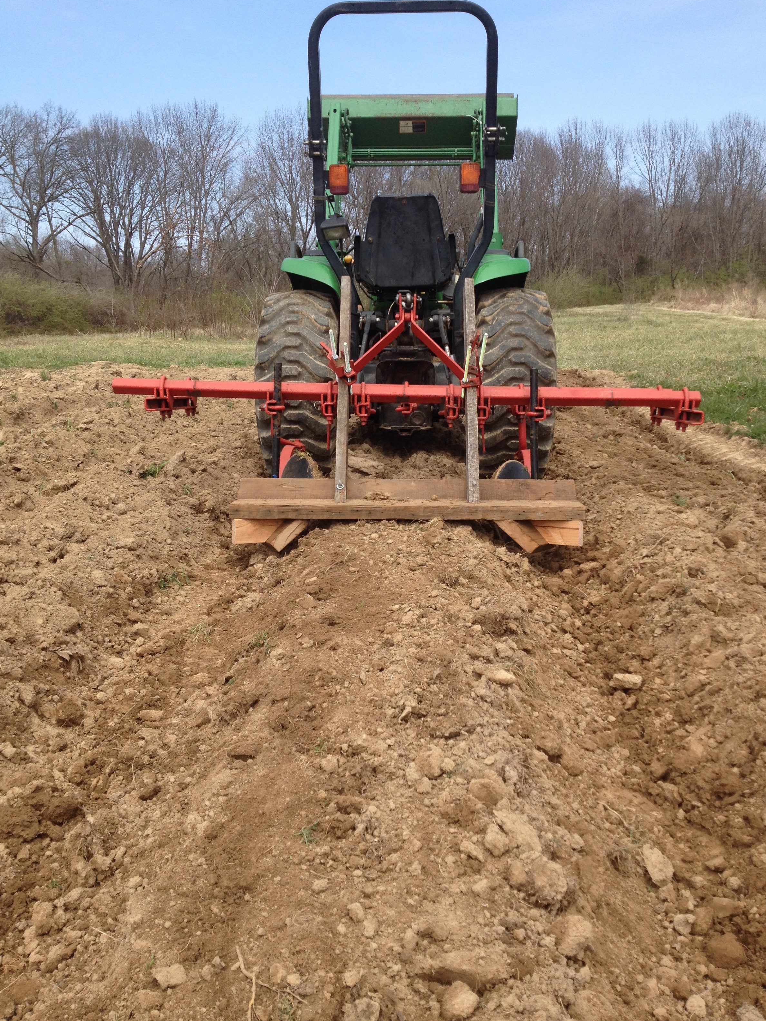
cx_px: 384
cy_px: 500
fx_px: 1062
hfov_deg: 39.7
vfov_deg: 51.3
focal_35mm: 36
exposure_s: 1/1175
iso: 50
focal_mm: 4.28
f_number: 2.4
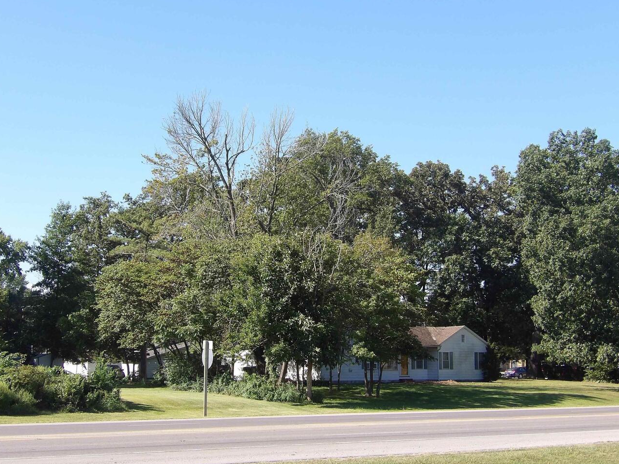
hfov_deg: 27.8
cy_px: 225
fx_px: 1252
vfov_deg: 21.0
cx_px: 305
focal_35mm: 70
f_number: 4
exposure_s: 1/384
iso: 100
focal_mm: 11.1
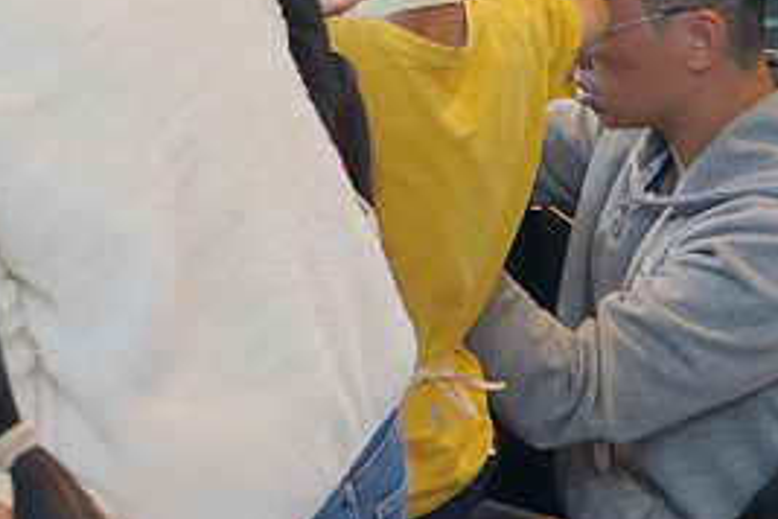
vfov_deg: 10.4
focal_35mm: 126
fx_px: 2723
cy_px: -327
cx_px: -291
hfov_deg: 15.3
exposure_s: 1/160
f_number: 4
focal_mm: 28
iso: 1250
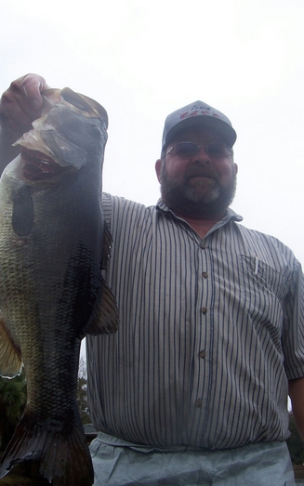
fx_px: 530
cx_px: 119
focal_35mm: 40
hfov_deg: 31.9
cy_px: 242
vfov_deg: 49.3
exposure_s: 1/180
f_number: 5.6
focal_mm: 5.6
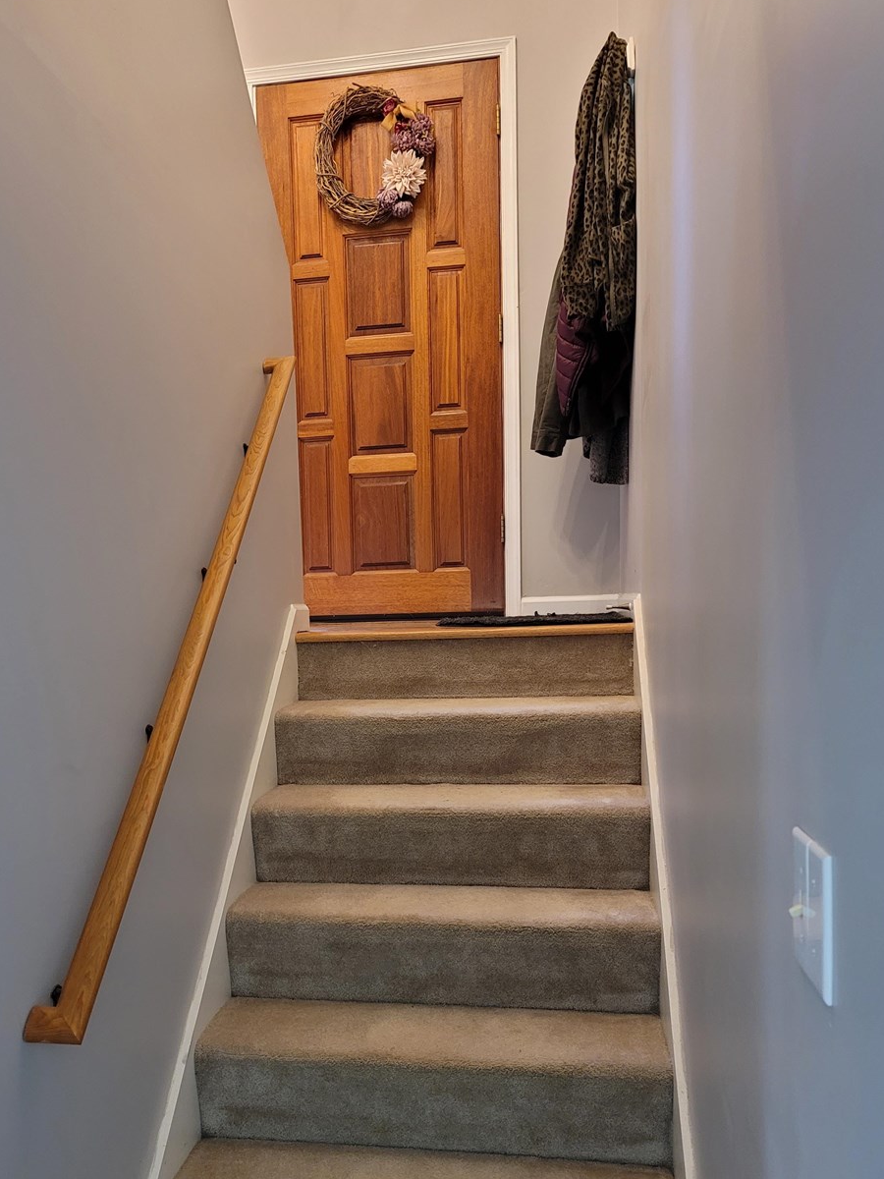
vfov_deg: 56.6
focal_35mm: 32
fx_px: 1090
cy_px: 677
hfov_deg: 43.9
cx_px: 344
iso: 640
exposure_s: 1/29
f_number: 1.8
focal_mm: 7
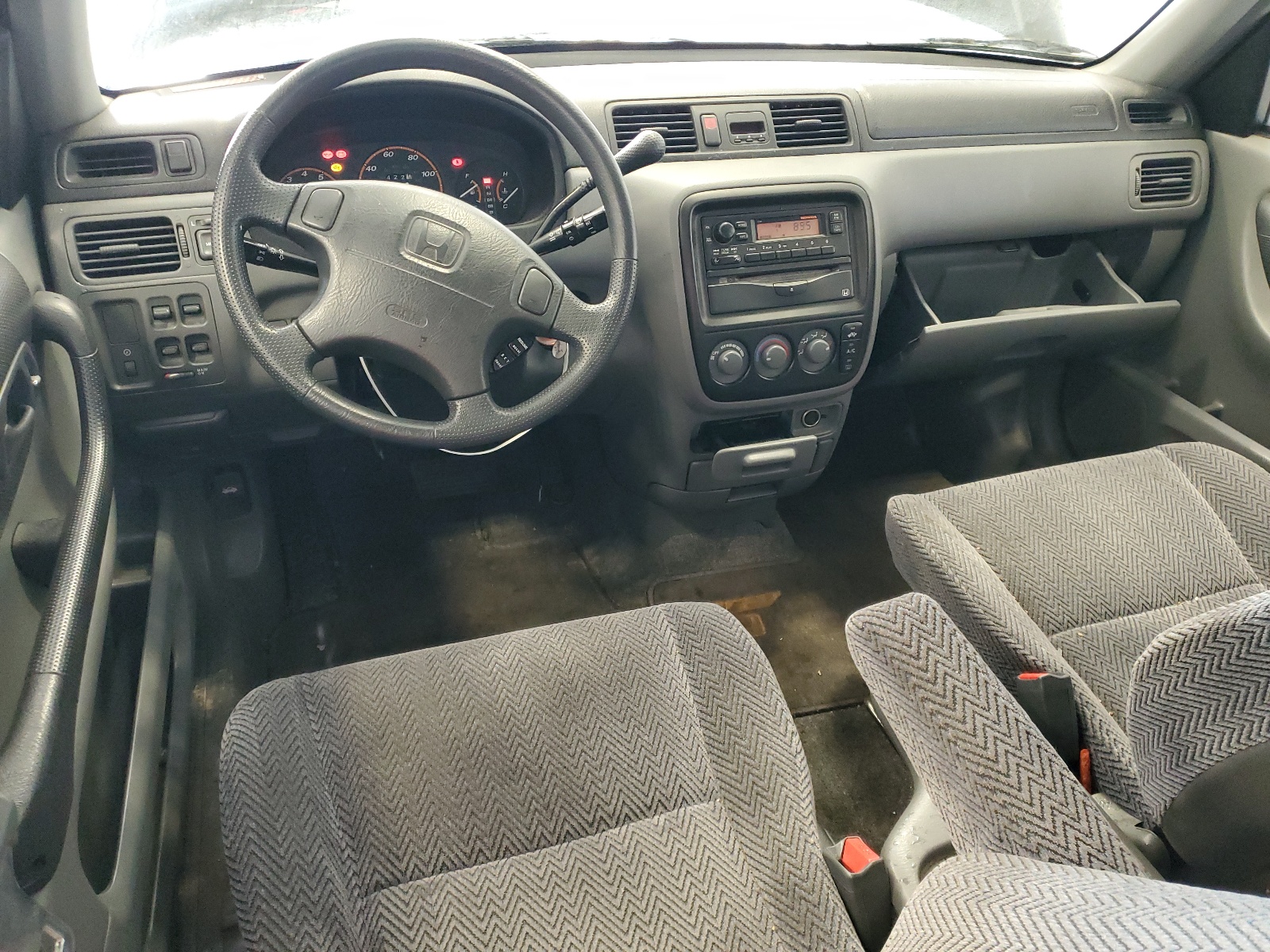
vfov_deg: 53.1
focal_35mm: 26
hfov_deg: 67.3
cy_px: 476
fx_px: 954
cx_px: 635
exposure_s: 1/60.2
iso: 384
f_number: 1.5
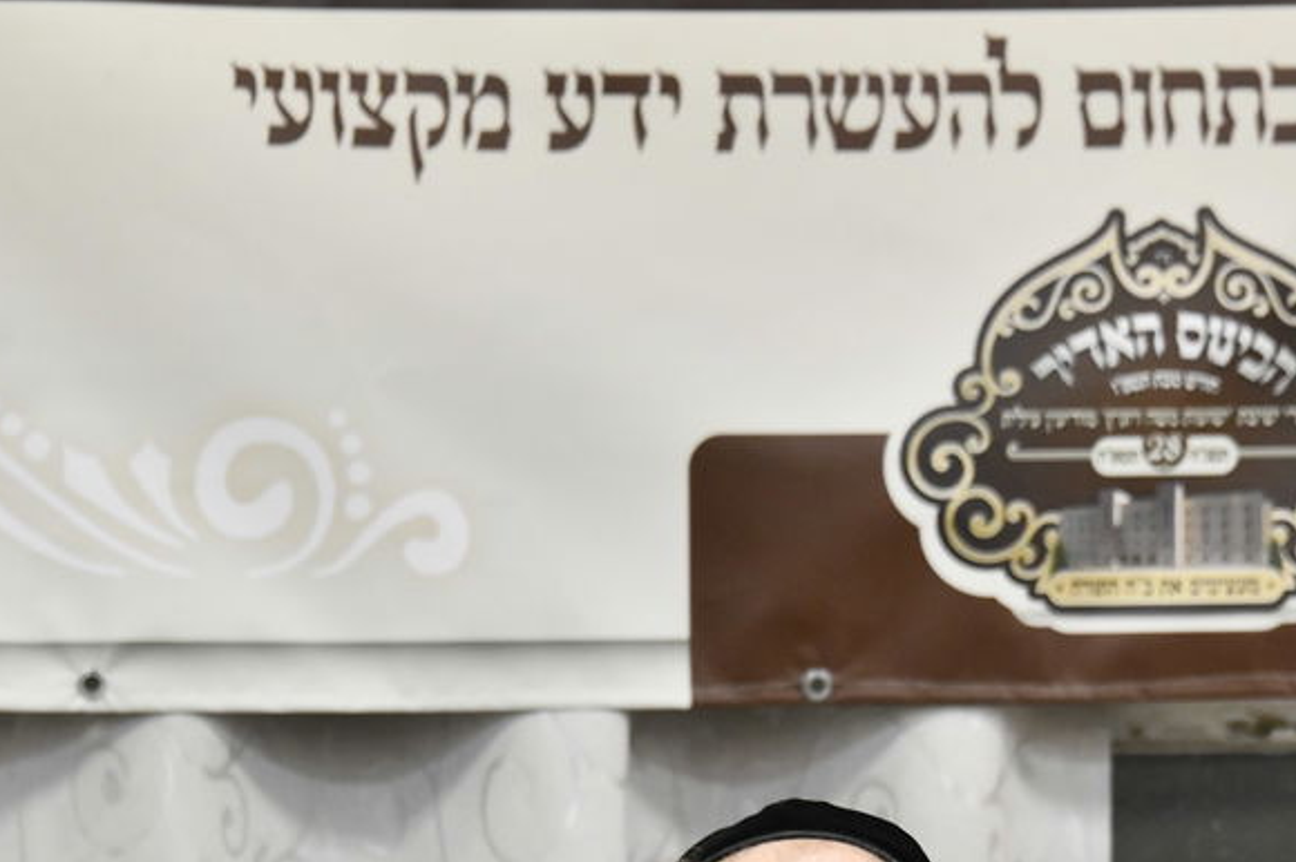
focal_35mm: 326
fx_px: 11729
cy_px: 995
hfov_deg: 6.3
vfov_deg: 4.2
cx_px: 789
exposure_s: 1/125
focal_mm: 135
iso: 1600
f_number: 6.3
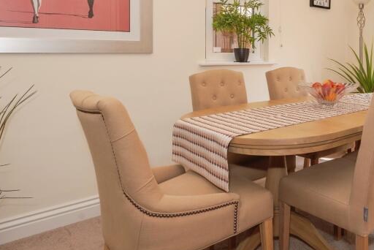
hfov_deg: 53.0
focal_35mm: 32
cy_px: 63
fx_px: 333
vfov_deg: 40.0
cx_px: 321
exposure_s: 1/30
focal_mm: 16
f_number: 8
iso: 200
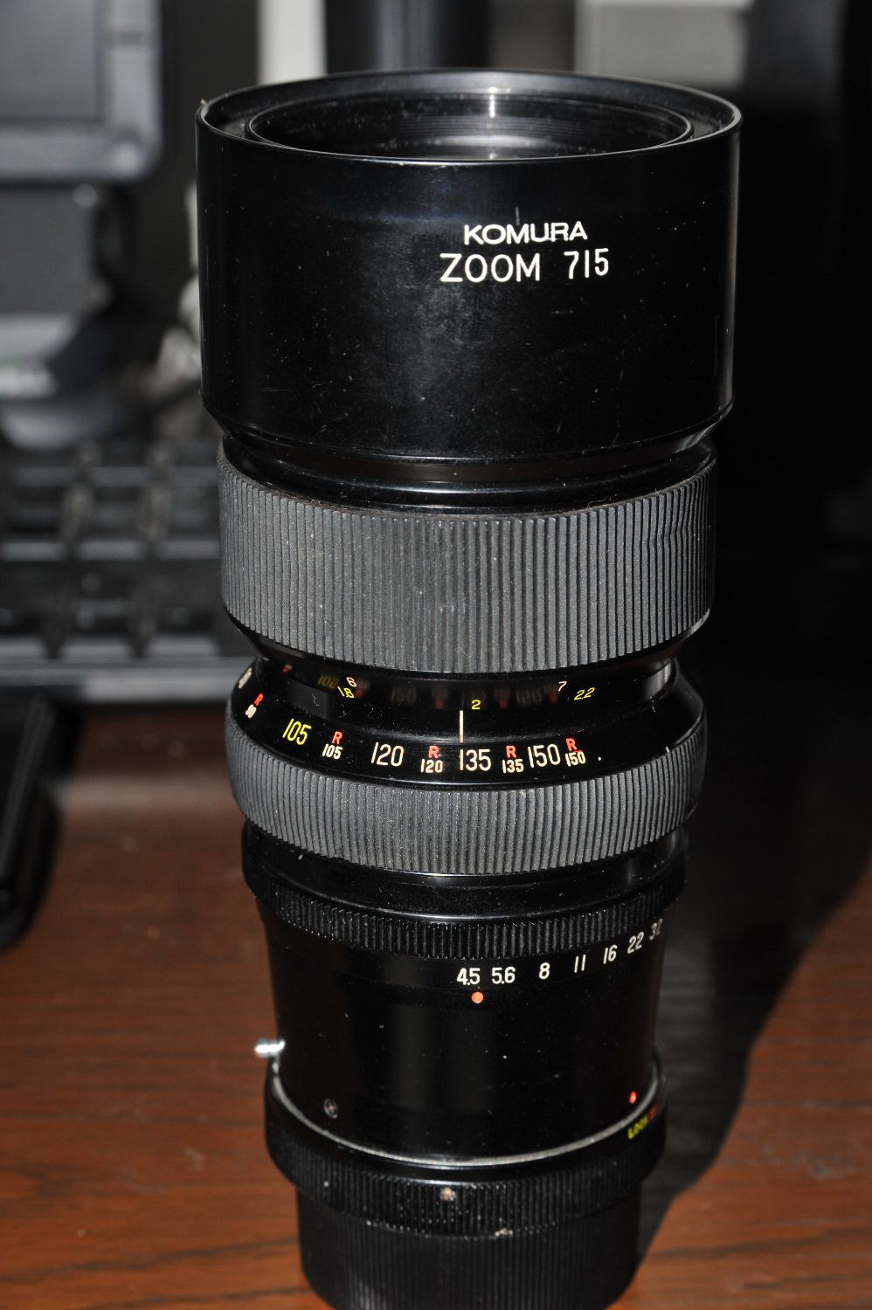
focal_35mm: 105
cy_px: 655
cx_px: 436
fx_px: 3820
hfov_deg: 13.0
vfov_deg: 19.5
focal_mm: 105
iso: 800
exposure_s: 1/60
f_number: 16
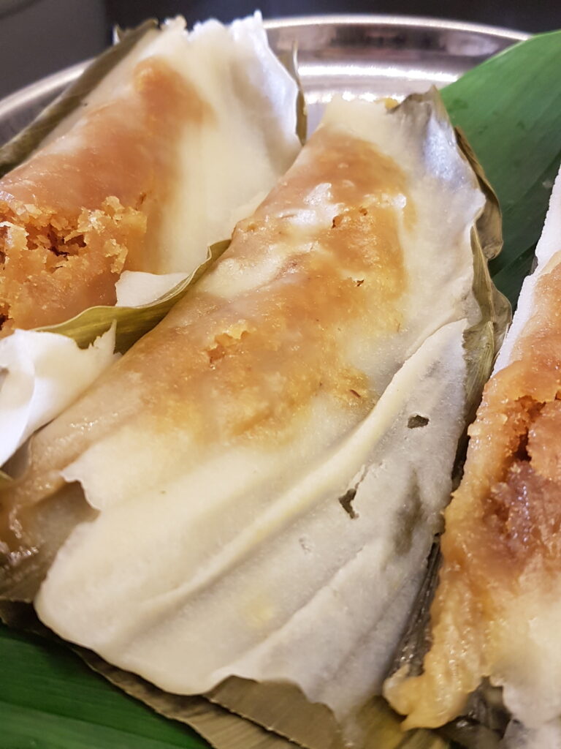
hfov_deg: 53.1
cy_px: 374
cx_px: 280
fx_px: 562
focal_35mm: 26
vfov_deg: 67.3
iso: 160
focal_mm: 4.2
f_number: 1.7
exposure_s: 1/33
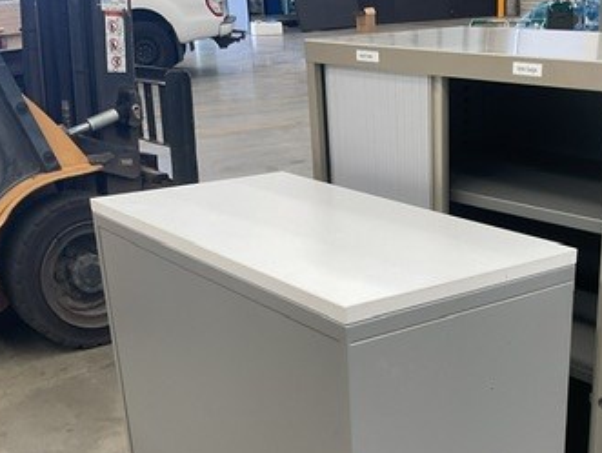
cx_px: 395
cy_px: 391
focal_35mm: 56
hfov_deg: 34.0
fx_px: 975
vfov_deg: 25.5
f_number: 1.8
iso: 64
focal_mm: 3
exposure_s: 1/100
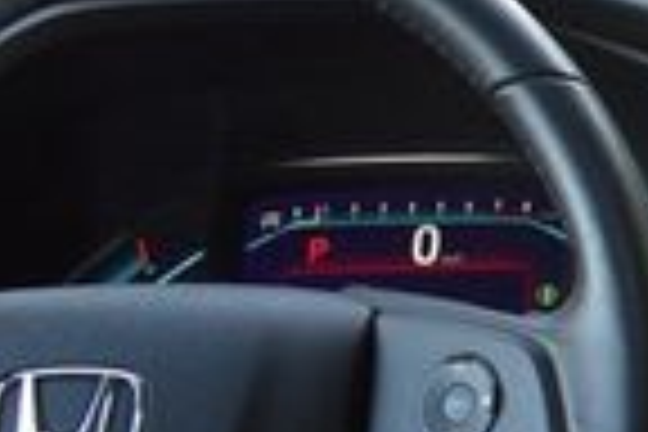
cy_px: 443
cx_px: 1359
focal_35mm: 120
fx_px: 2160
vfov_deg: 11.3
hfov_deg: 14.0
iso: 800
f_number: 3.5
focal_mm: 18
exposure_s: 1/200
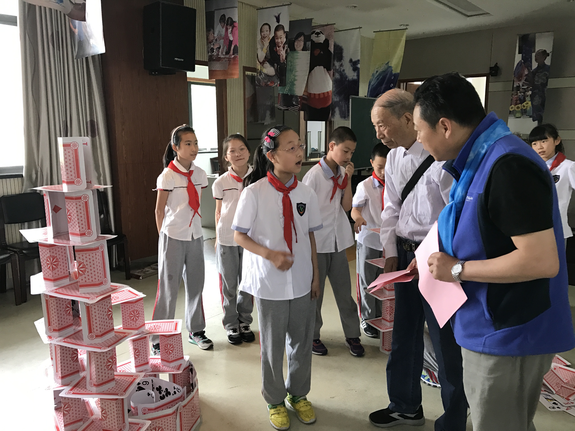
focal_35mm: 28
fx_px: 465
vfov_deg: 49.7
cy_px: 216
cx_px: 288
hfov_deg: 63.4
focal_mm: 3.99
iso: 40
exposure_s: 1/33
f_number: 1.8
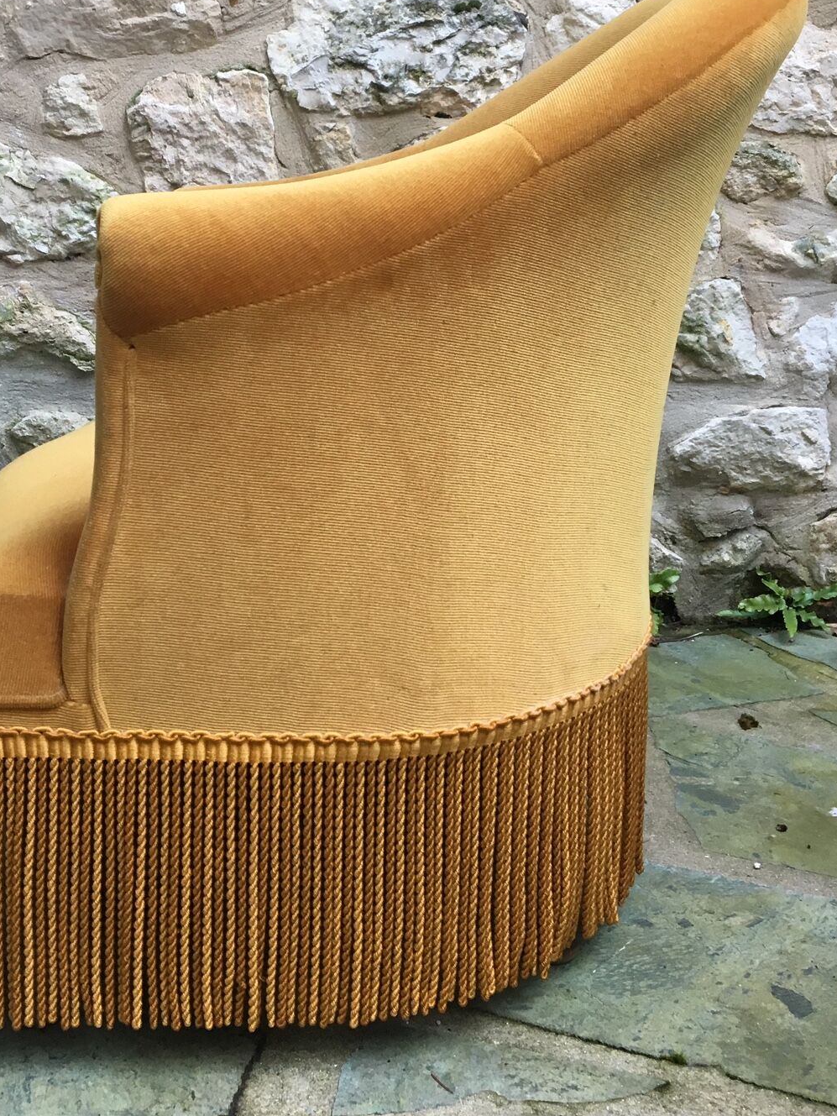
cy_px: 311
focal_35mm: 44
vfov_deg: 41.9
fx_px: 1418
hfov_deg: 32.8
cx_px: 363
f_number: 2.2
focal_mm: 4.15
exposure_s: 1/33
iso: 40
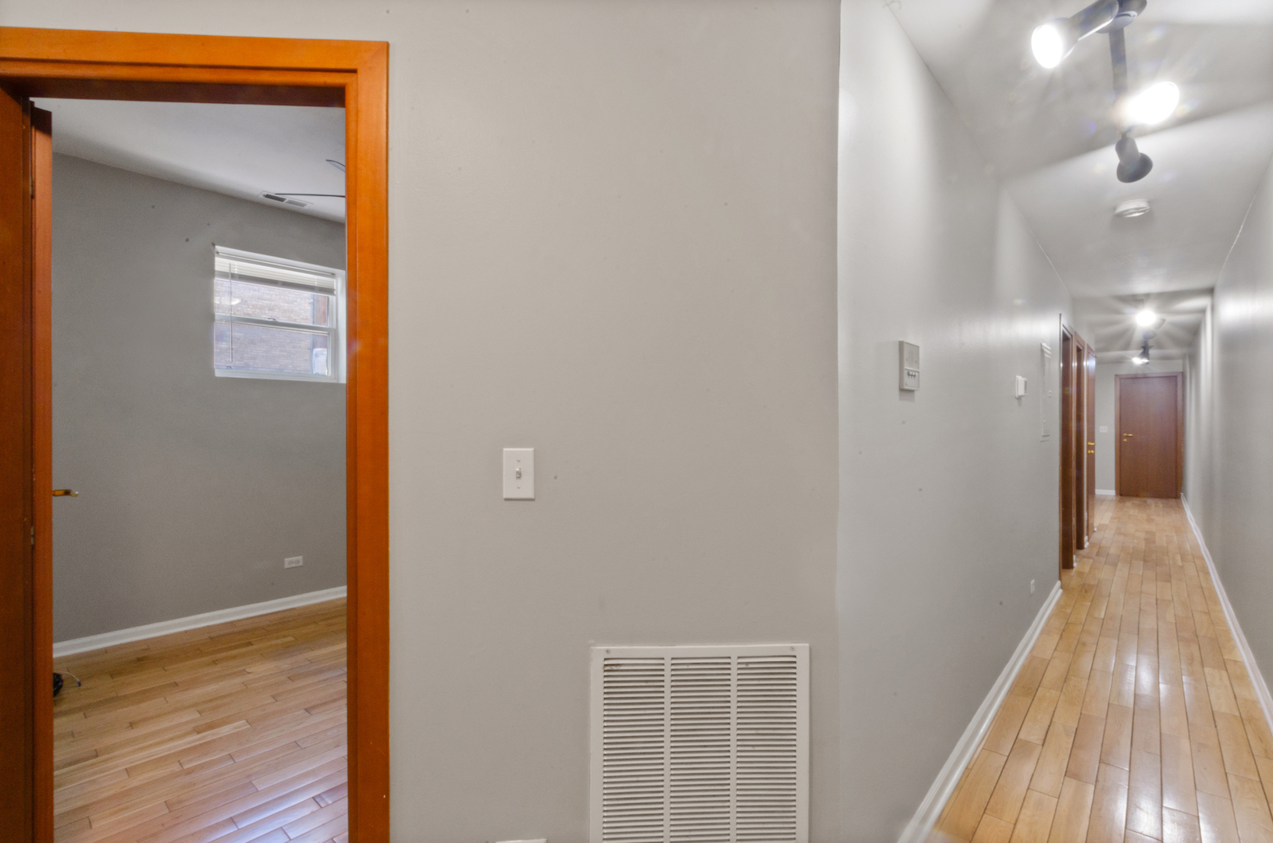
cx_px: 636
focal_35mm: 15
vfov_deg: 77.1
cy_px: 422
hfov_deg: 100.5
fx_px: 529
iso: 100
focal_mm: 10
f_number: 22
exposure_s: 4
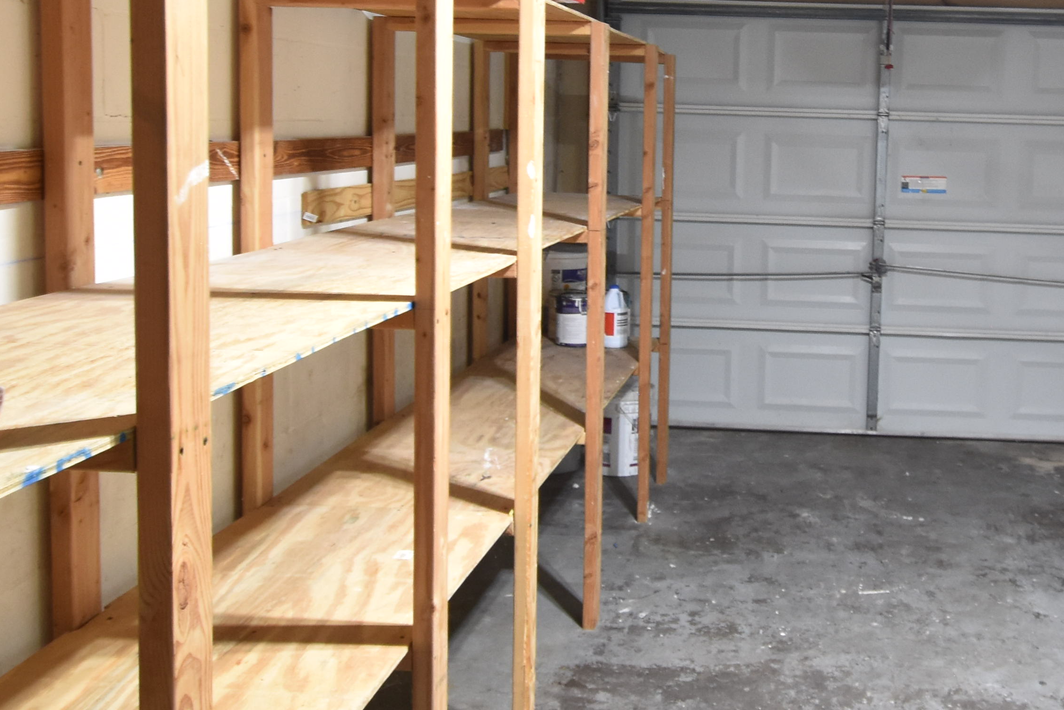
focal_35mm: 40
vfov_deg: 33.1
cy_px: 225
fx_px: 1182
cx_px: 781
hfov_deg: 46.9
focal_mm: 10
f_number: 3.5
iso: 800
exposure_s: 1/20
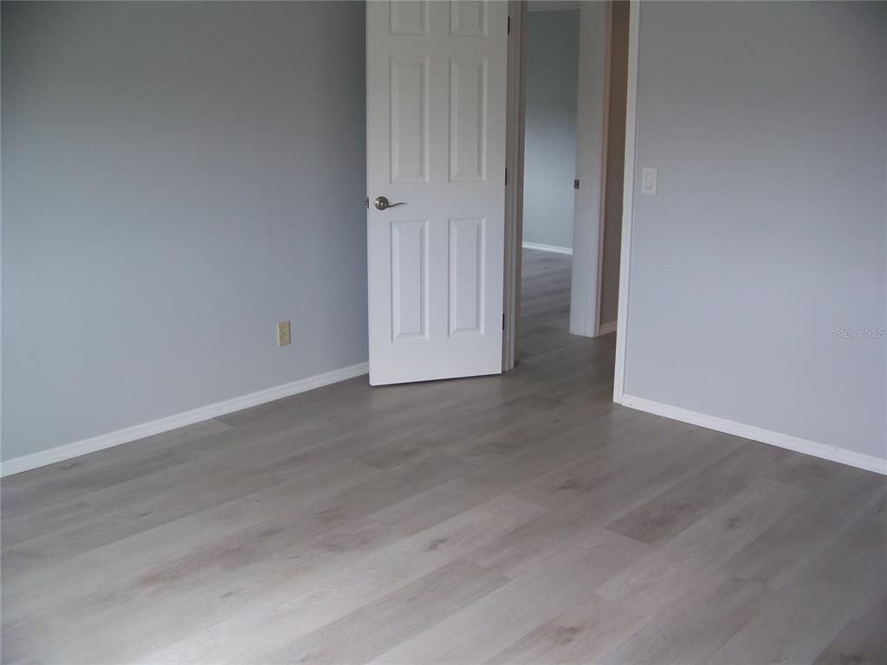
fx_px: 922
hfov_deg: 51.4
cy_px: 332
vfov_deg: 39.7
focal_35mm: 36
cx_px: 444
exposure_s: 1/40
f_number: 2.8
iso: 64
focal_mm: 5.85
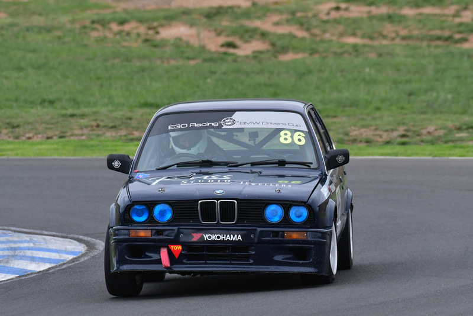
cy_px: 158
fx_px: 9463
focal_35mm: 720
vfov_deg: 1.9
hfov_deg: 2.9
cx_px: 236
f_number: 9
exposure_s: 1/640
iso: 2000
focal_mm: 480
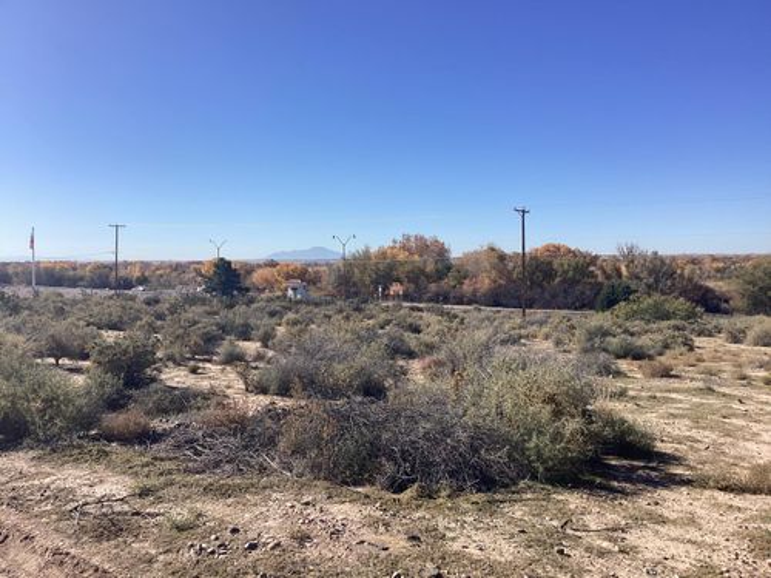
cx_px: 386
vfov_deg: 45.4
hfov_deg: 58.4
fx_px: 690
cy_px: 289
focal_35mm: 31
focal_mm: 3.3
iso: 25
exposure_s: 1/1733
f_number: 2.4
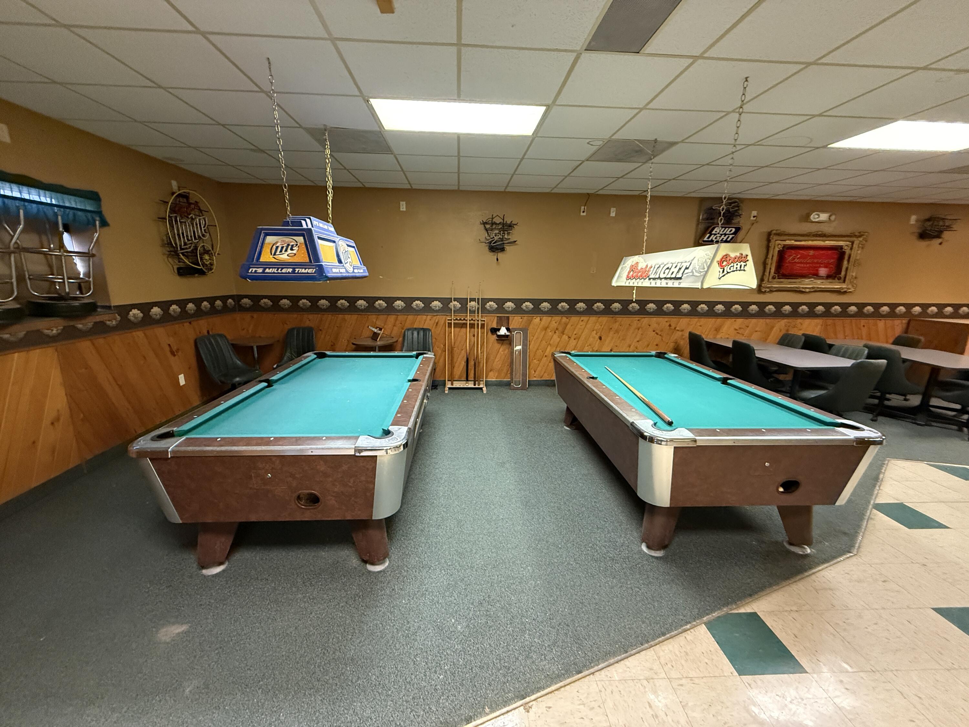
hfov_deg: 102.1
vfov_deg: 85.7
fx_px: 392
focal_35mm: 14
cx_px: 484
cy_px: 364
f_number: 2.2
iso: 800
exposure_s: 1/60
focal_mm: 2.22
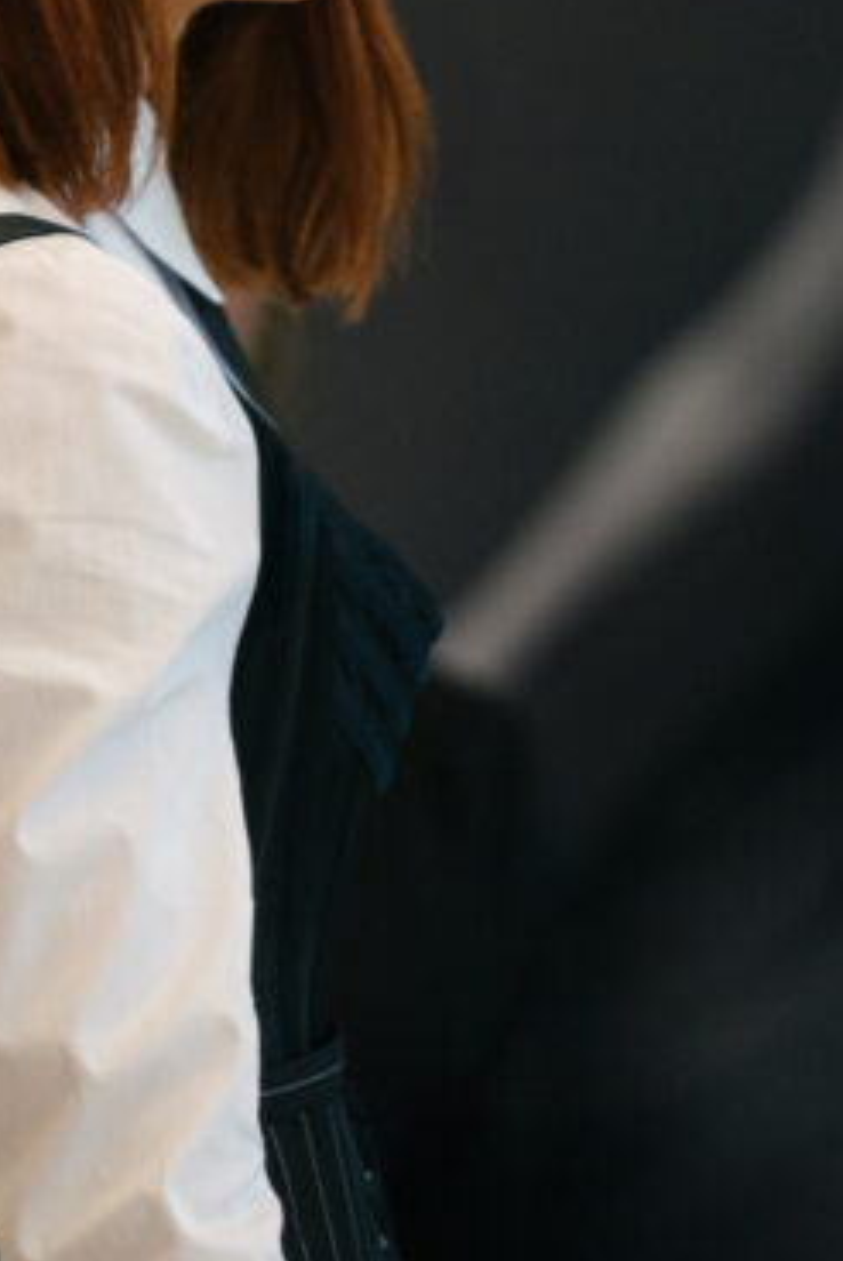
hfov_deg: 2.6
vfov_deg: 3.8
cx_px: -139
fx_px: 18825
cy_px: 286
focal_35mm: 537
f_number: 4
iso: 1600
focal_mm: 200
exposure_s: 1/250
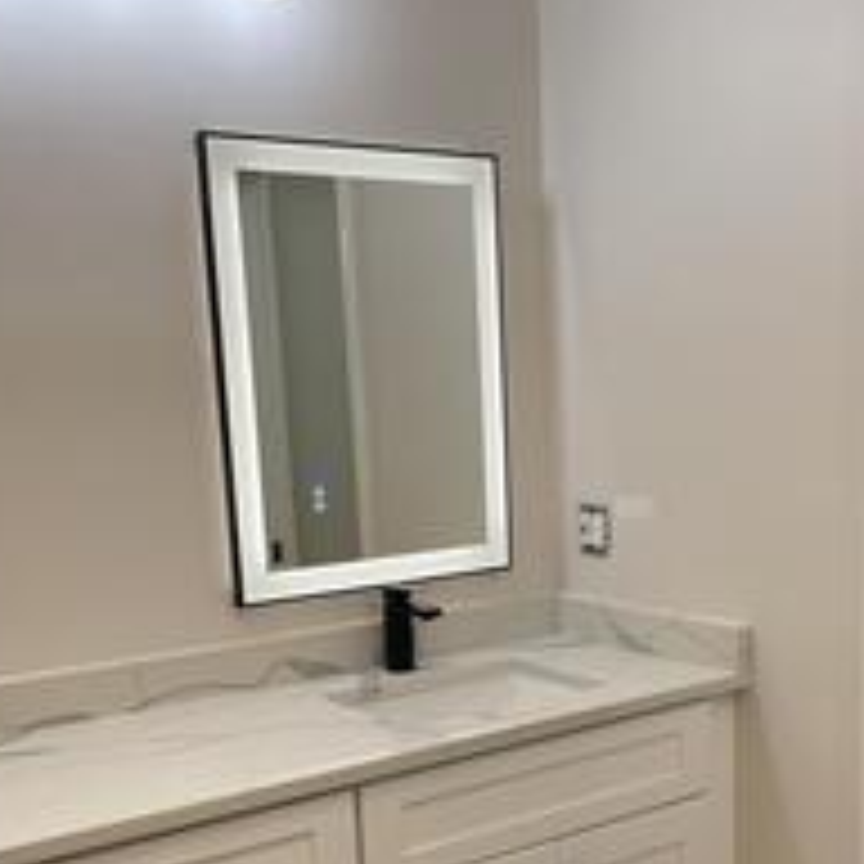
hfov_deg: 35.1
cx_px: 544
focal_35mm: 48
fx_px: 1355
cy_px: 652
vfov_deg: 34.6
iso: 80
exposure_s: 1/121
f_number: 1.6
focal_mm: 4.2
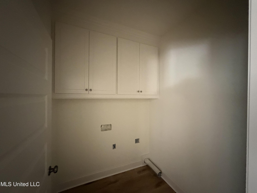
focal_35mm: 14
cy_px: 96
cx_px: 128
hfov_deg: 102.1
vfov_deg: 85.7
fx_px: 104
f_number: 2.2
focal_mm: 2.22
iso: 1250
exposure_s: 1/40
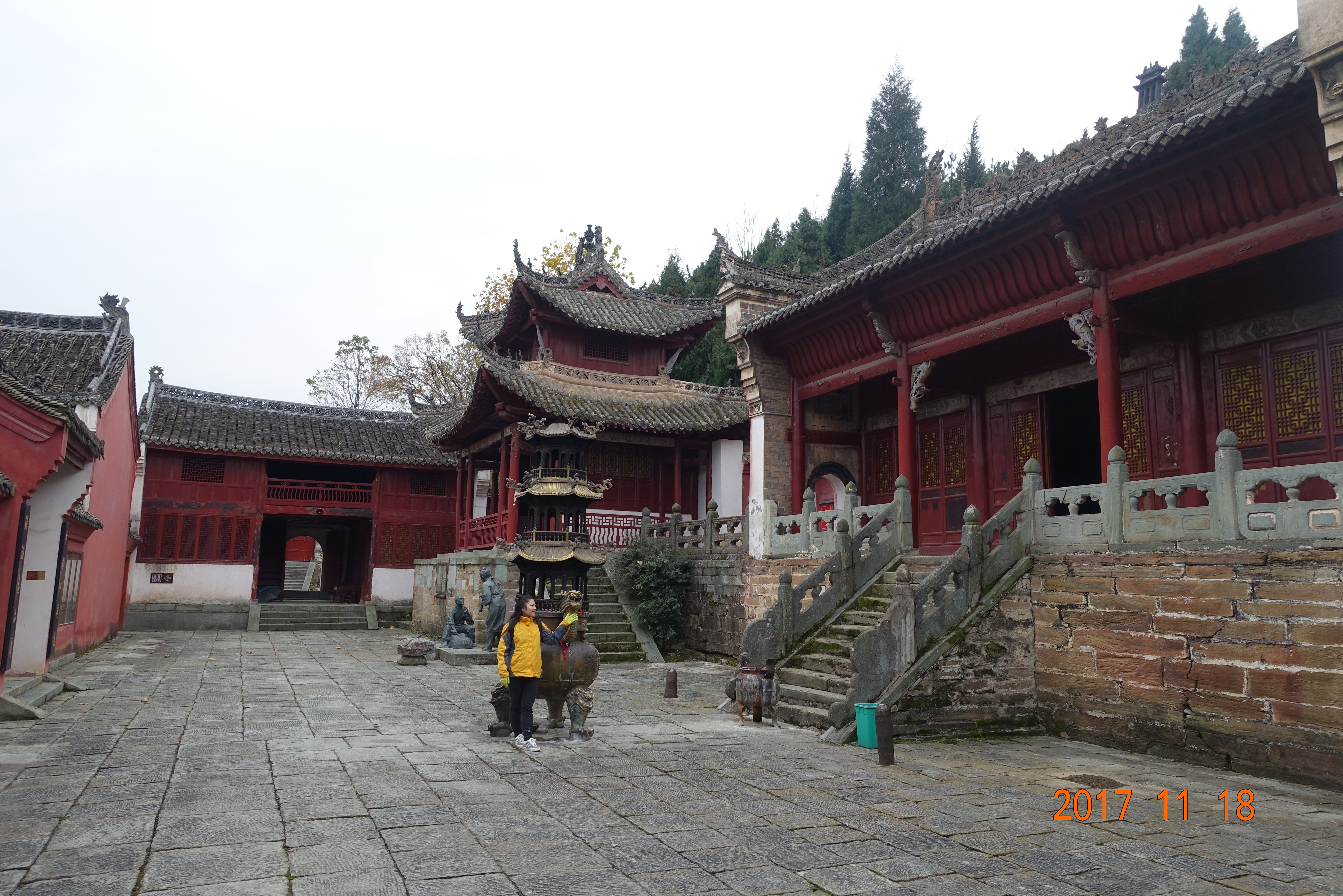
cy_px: 448
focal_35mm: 24
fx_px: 895
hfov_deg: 73.7
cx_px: 672
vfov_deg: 53.1
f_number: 4
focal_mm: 8.82
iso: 125
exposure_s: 1/250
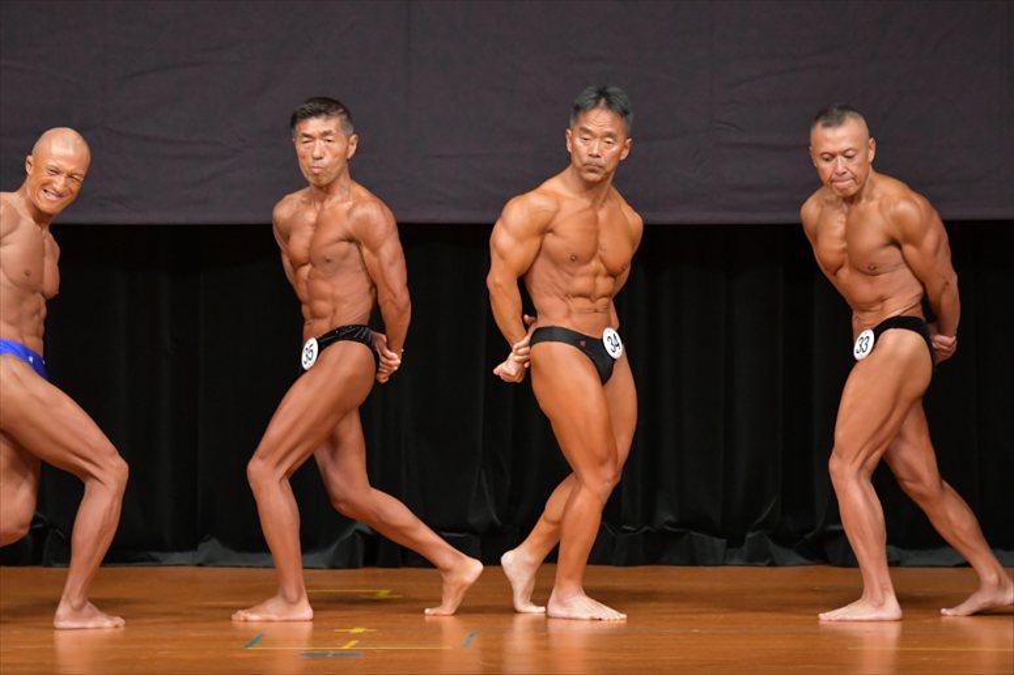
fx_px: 8024
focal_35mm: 285
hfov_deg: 7.2
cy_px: 338
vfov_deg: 4.8
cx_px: 507
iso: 5000
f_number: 5.6
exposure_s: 1/400
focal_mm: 190
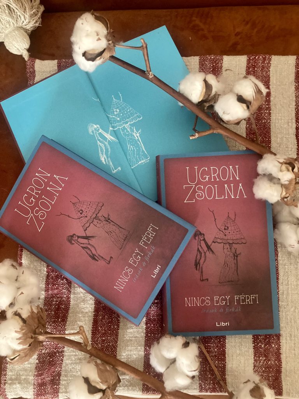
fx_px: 322
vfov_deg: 63.4
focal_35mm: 28
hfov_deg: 49.7
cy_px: 200
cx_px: 150
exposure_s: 1/23
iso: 640
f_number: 1.8
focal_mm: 3.99
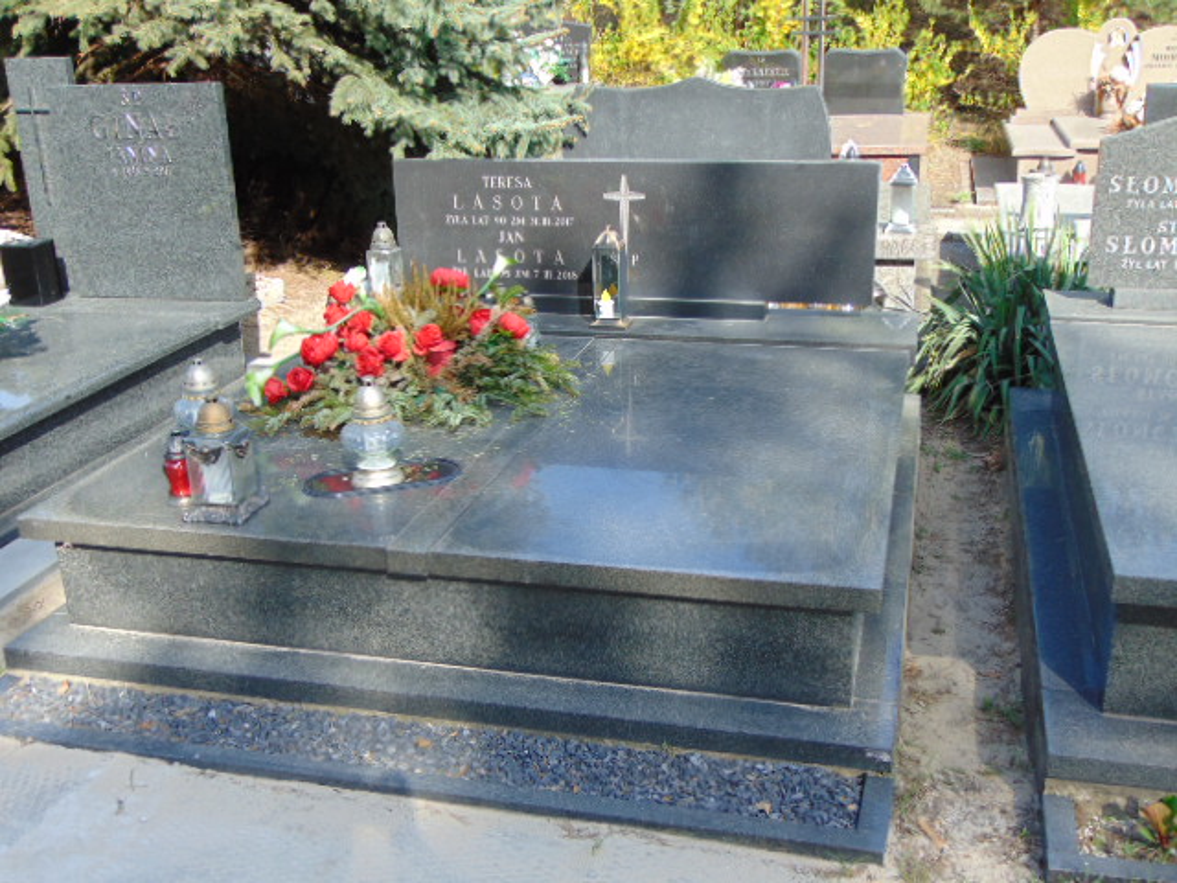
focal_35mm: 39
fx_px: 1326
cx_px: 588
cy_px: 442
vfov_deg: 36.8
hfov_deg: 47.9
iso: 80
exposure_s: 1/320
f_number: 3.3
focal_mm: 6.9
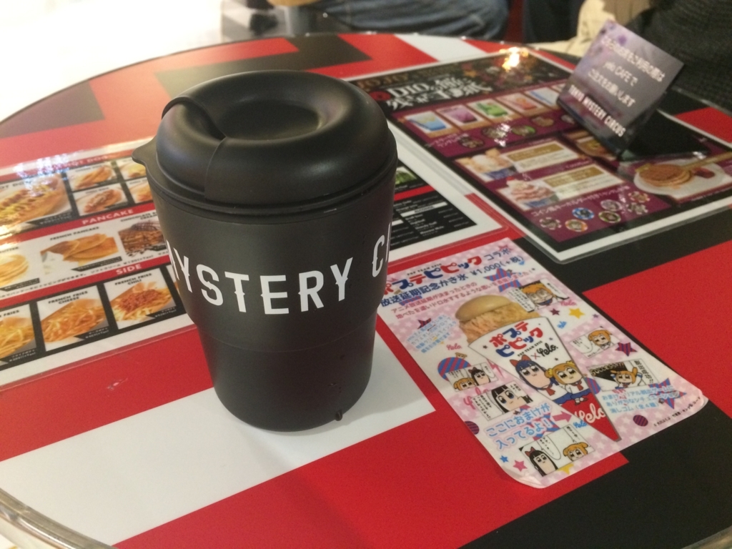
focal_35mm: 29
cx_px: 366
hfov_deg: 61.7
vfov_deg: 48.2
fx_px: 613
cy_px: 274
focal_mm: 4.15
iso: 320
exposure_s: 1/25
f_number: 2.2
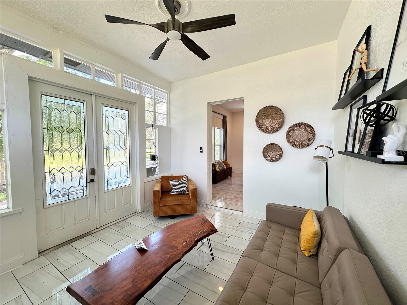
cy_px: 152
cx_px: 204
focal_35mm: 14
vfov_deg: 85.7
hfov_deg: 102.1
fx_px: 165
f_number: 2.2
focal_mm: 2.22
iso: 40
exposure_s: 1/99
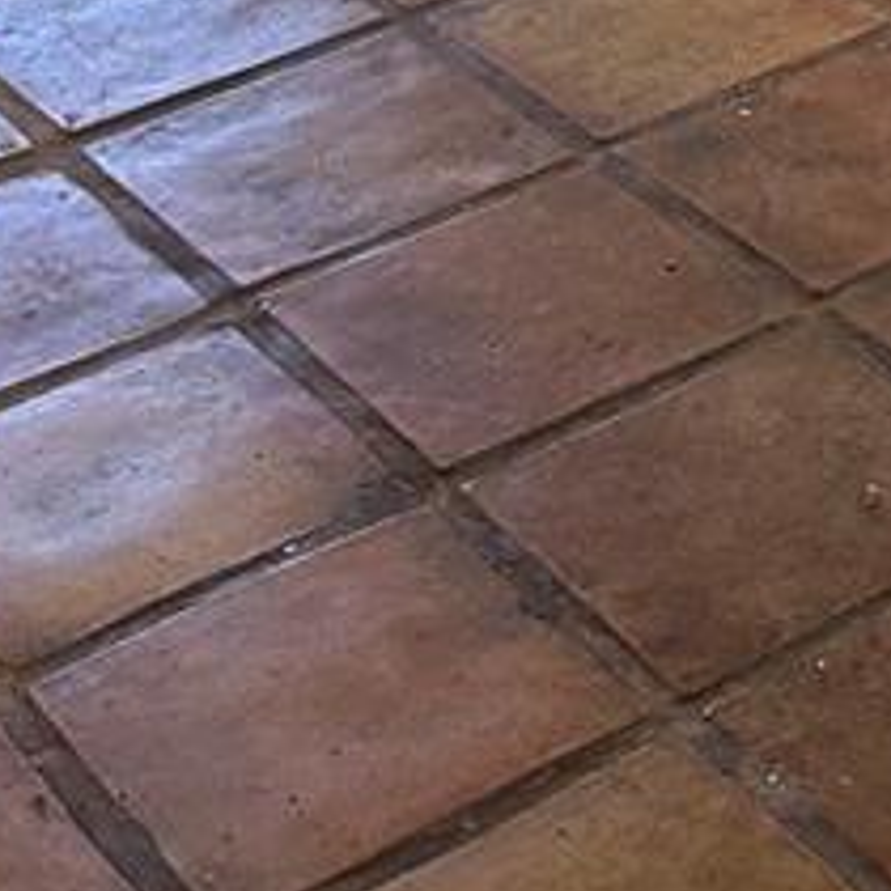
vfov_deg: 13.1
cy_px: -670
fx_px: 3524
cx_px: 1171
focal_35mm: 121
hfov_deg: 13.8
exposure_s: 1/120
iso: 250
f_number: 1.78
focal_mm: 6.86
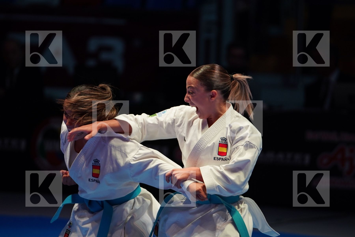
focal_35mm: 297
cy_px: 118
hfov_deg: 6.9
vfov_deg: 4.6
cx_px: 178
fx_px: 2929
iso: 640
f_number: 2.8
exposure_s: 1/500
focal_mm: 198
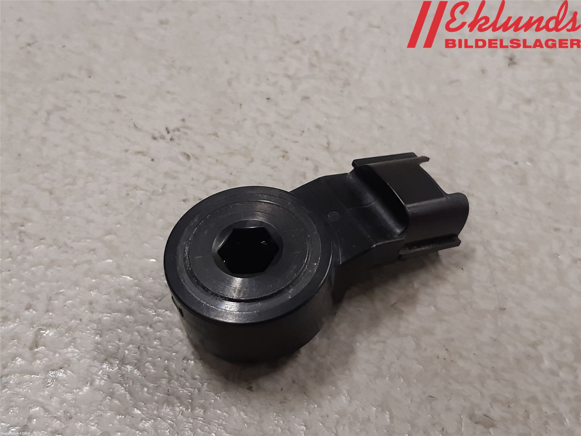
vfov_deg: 53.1
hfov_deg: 67.3
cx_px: 290
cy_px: 218
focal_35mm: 26
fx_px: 436
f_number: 1.7
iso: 125
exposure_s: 1/50
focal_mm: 3.93
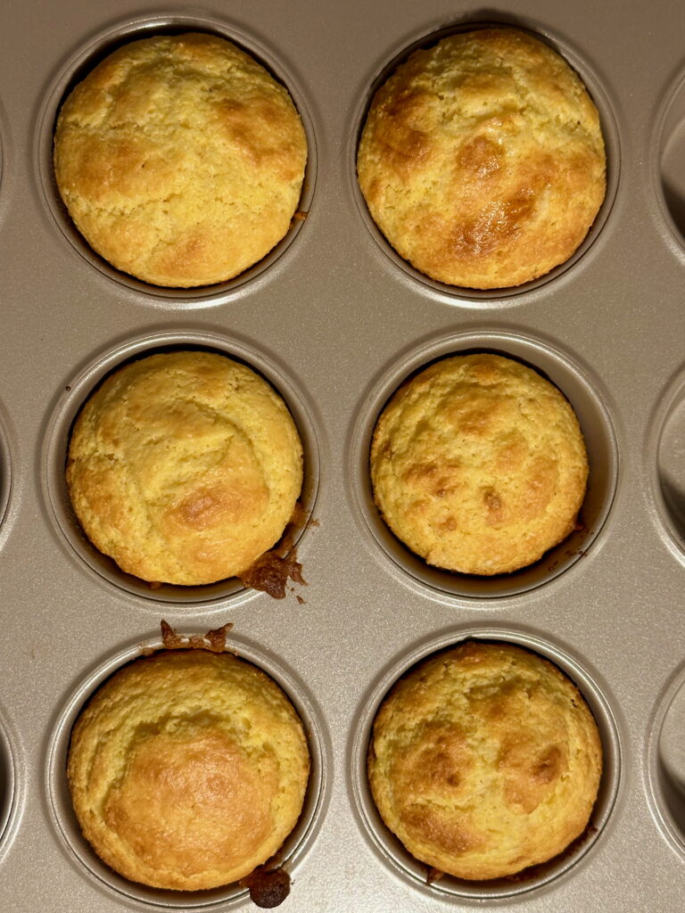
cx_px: 342
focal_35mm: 48
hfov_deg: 30.3
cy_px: 456
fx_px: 1266
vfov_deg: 39.7
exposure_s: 1/60
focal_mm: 6.86
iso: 125
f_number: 1.78
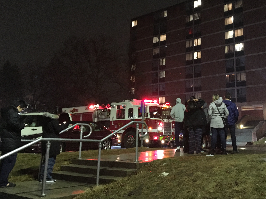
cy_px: 83
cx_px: 163
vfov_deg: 38.6
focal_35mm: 37
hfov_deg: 49.7
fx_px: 284
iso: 500
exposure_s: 1/15
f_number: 2.2
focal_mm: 4.15
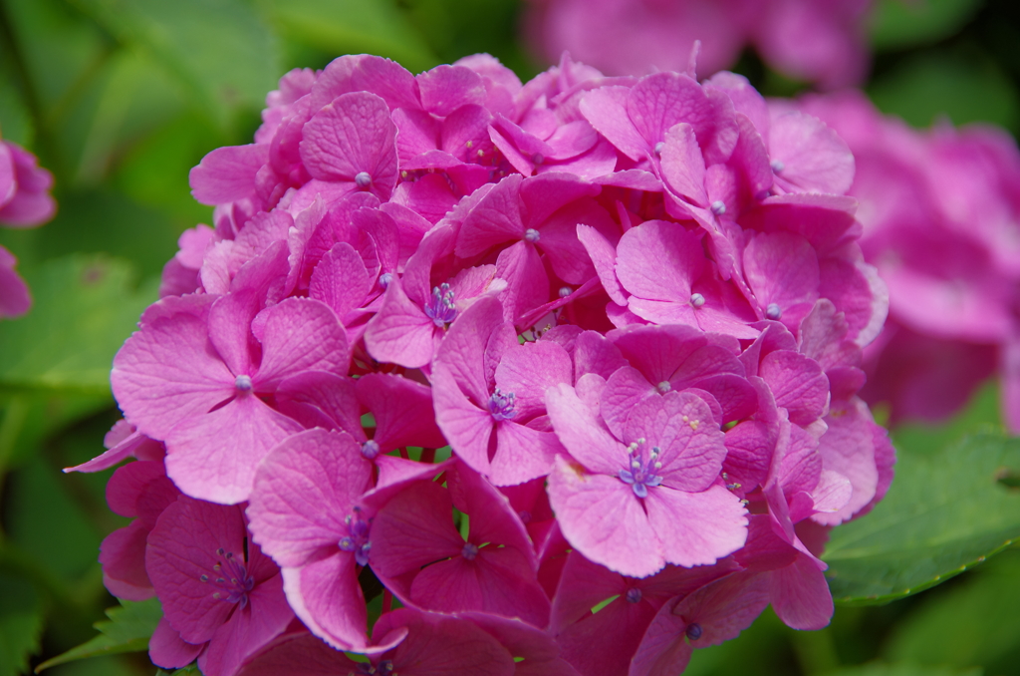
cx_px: 510
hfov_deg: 13.7
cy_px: 338
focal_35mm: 150
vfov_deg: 9.1
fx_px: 4241
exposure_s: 1/500
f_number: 5.6
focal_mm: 100
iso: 200
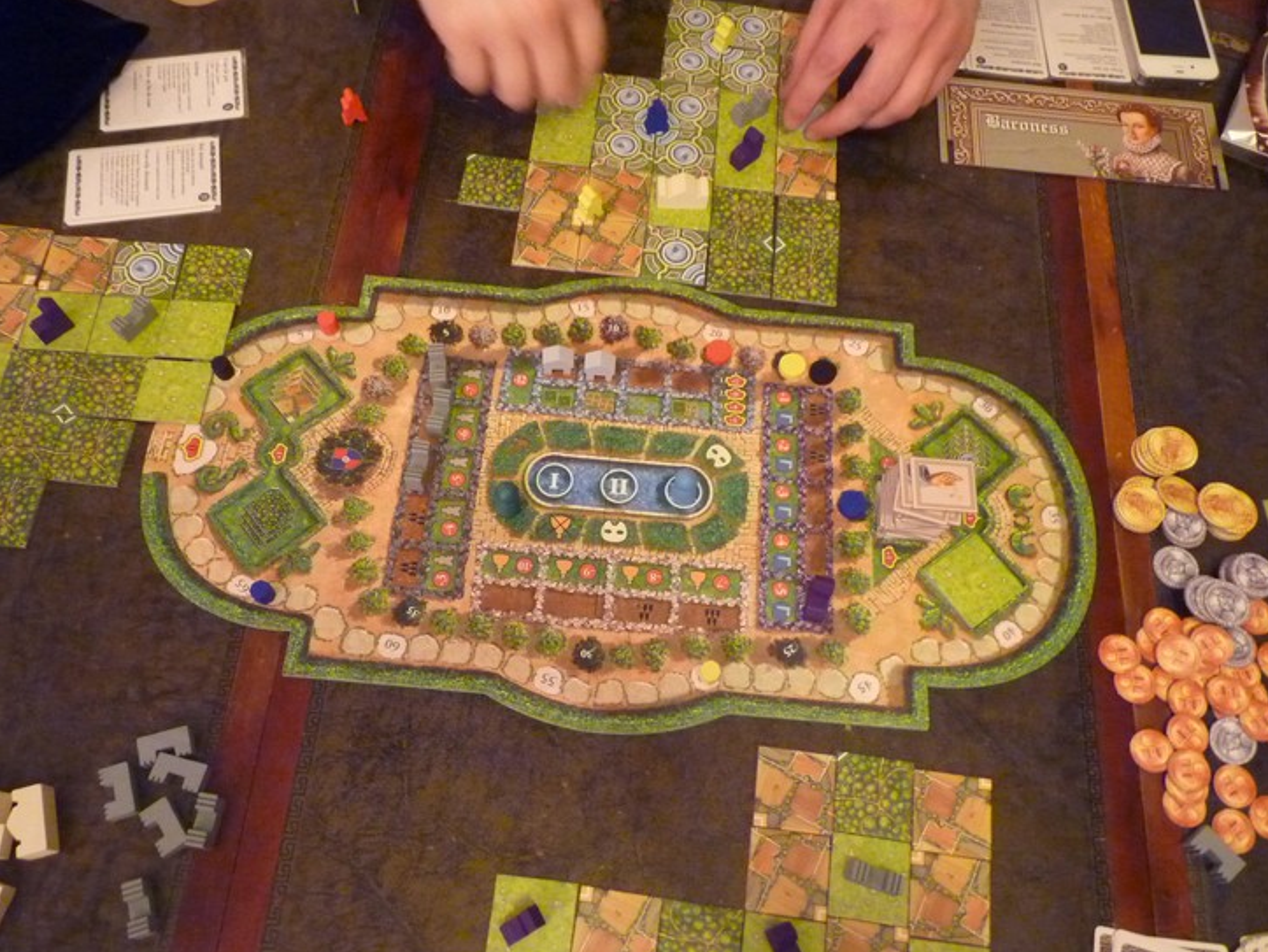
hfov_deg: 63.4
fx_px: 1026
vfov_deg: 49.8
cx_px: 628
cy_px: 483
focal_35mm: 28
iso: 800
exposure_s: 1/15
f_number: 2.8
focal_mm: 4.8
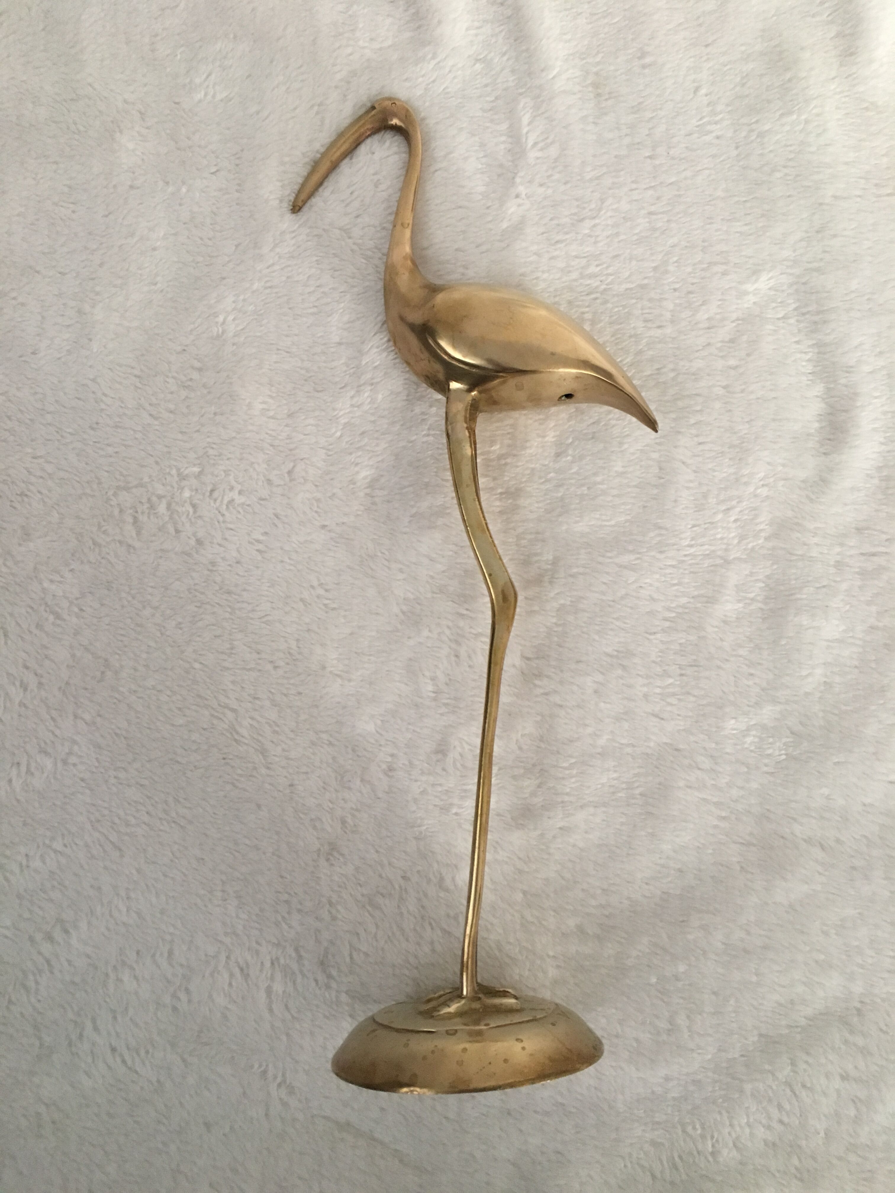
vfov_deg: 61.7
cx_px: 448
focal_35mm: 29
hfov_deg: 48.2
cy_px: 596
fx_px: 1000
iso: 160
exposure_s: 1/33
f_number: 2.2
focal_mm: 4.15
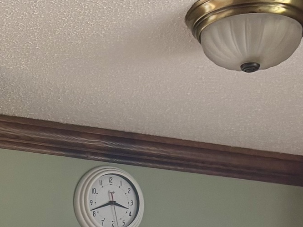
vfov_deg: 10.7
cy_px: 521
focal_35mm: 120
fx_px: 1050
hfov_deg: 16.2
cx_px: 24
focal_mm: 5.96
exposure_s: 1/60
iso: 80
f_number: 1.6
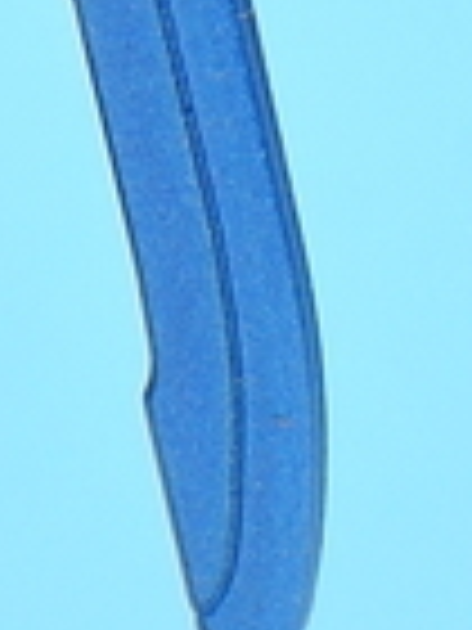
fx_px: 12654
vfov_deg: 2.8
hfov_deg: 2.1
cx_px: -908
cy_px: -522
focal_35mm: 696
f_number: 7.1
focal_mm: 20.2
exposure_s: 1
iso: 80
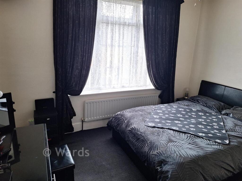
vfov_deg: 58.9
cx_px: 121
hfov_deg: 73.9
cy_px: 90
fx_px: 161
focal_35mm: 23
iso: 100
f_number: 1.8
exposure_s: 1/50
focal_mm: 5.54
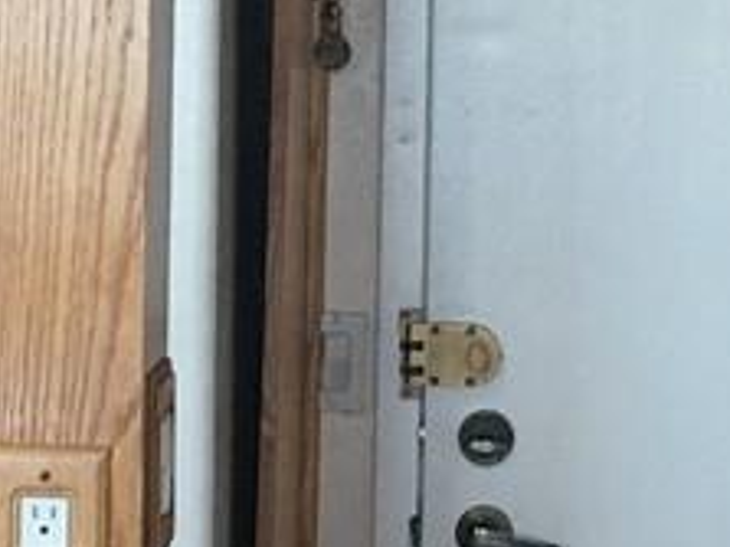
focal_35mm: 208
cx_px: 203
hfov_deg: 9.5
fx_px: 4384
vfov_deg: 7.1
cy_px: 226
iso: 40
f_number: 2.2
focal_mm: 4.15
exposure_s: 1/15
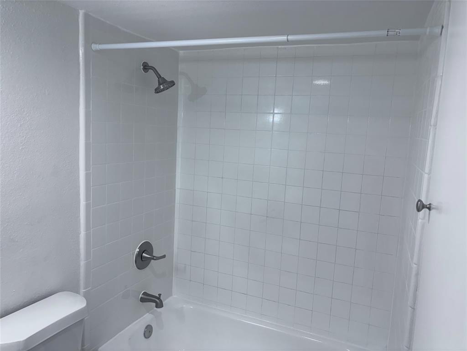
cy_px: 176
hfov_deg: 67.3
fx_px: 351
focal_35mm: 26
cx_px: 234
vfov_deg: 53.1
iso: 64
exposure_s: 1/120
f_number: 1.6
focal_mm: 5.96
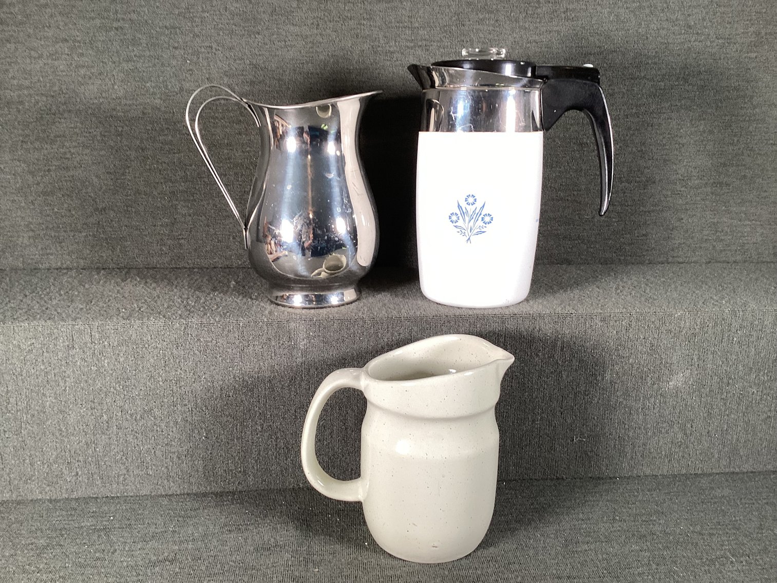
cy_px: 292
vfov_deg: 45.4
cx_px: 388
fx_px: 696
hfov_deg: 58.3
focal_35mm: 31
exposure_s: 1/50
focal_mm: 3.3
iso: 50
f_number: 2.4
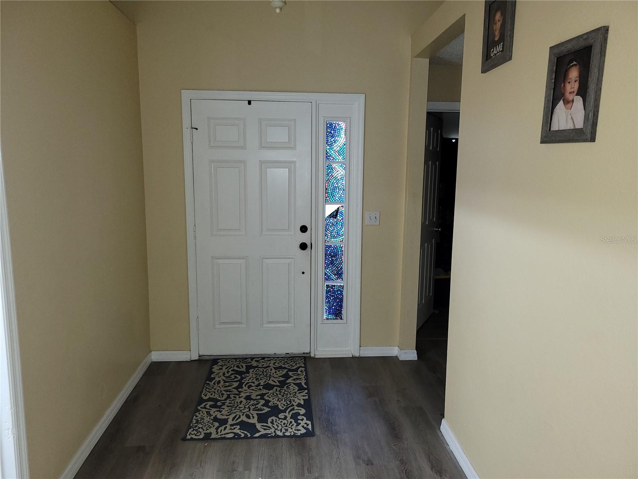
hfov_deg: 67.3
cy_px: 240
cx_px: 319
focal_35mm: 26
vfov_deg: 53.1
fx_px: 479
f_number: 1.8
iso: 160
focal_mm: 5.4
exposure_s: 1/17.2
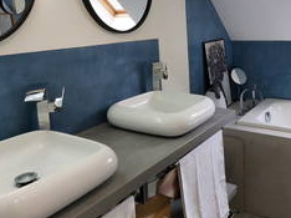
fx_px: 311
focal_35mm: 37
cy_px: 73
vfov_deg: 38.2
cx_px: 170
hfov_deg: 50.0
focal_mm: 5.23
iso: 320
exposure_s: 1/100
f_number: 1.8
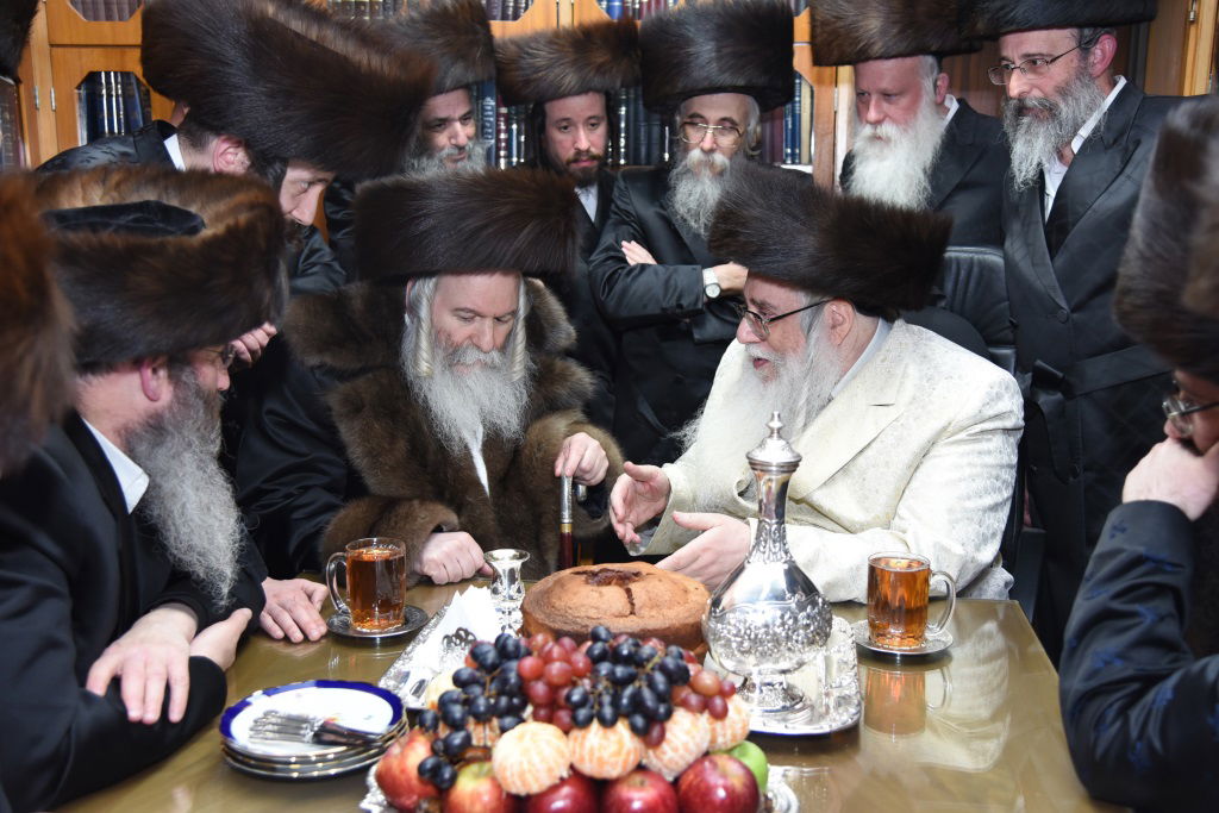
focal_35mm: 38
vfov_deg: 35.1
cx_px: 610
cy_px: 406
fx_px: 1287
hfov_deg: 50.7
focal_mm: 38
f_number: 4
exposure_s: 1/125
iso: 1250
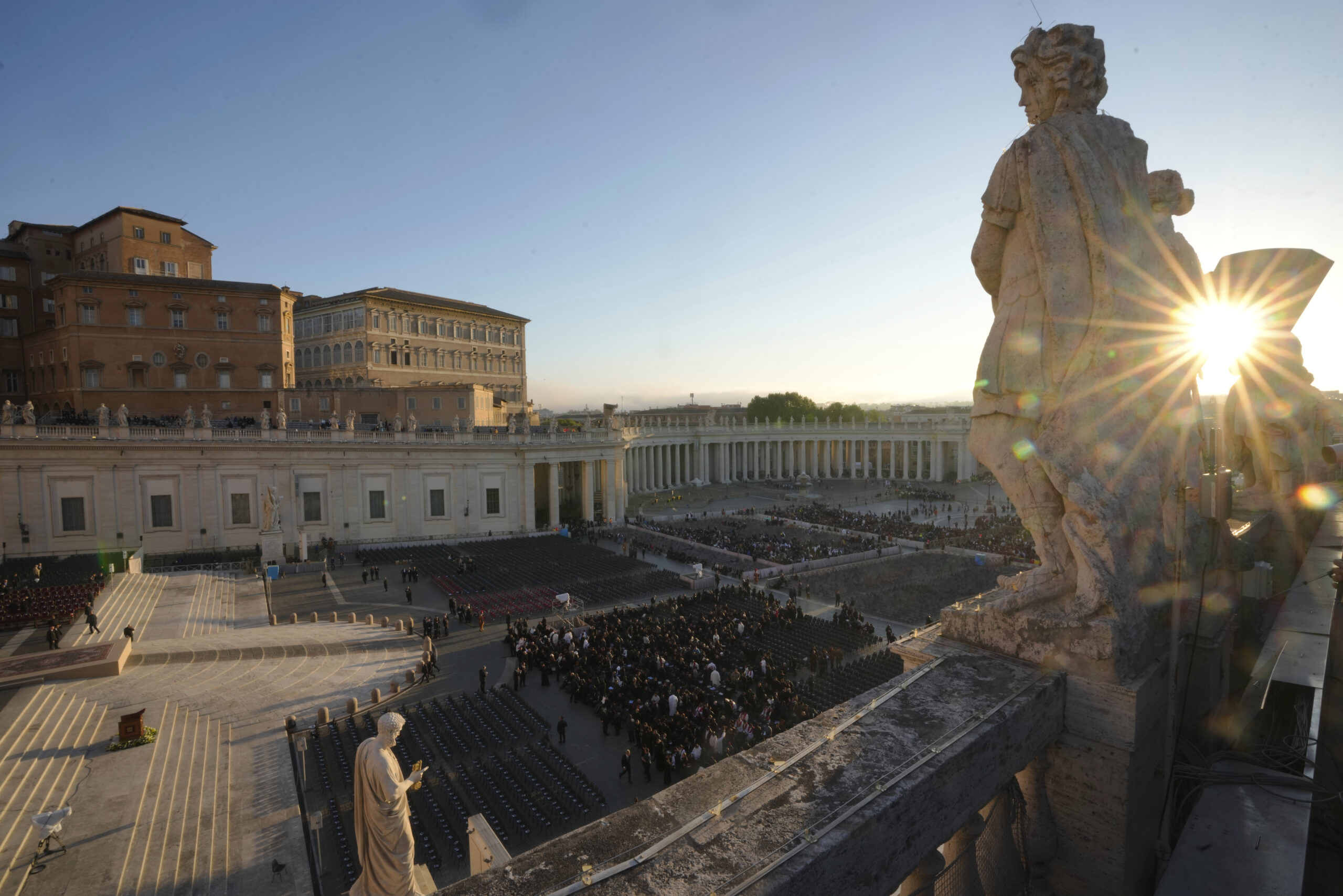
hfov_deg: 96.7
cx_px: 672
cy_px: 448
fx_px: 597
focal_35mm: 16
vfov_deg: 73.8
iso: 500
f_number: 22
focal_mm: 16
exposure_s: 1/50
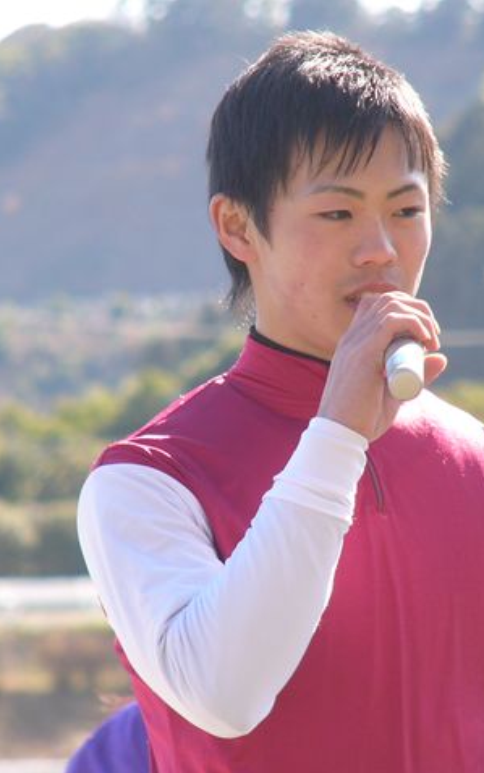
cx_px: 283
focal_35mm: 440
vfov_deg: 4.8
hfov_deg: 3.0
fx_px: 9281
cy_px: 386
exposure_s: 1/200
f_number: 4
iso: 50
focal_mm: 51.6
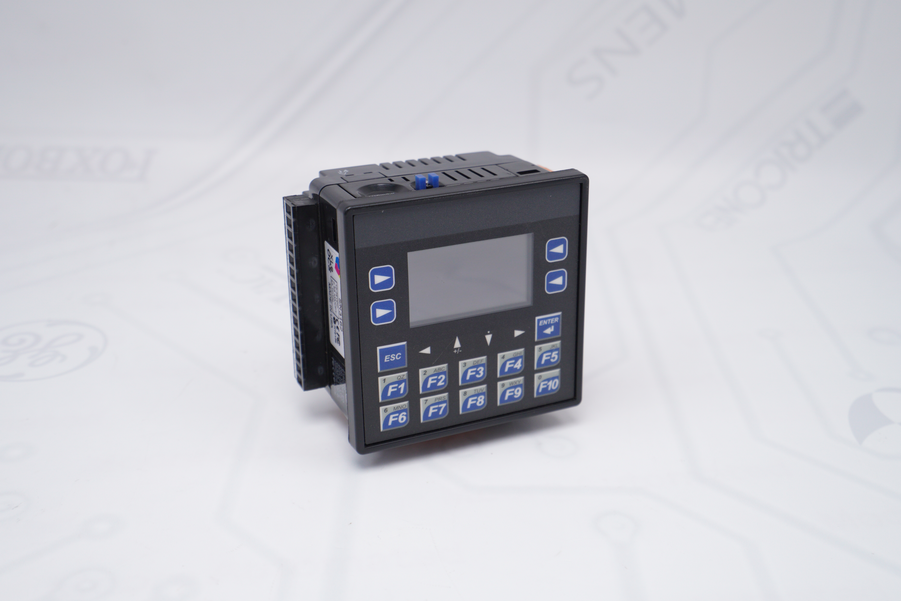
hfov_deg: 45.0
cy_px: 300
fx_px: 1089
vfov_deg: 30.8
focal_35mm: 44
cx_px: 450
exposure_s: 1/160
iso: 320
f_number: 4
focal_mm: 29
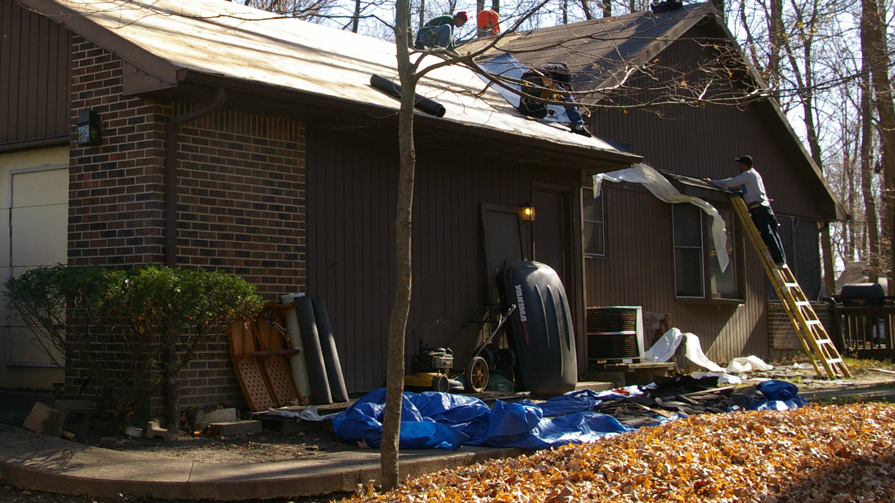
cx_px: 301
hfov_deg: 37.5
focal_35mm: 55
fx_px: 1305
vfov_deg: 21.6
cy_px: 103
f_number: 7.1
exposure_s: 1/160
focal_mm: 24
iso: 200
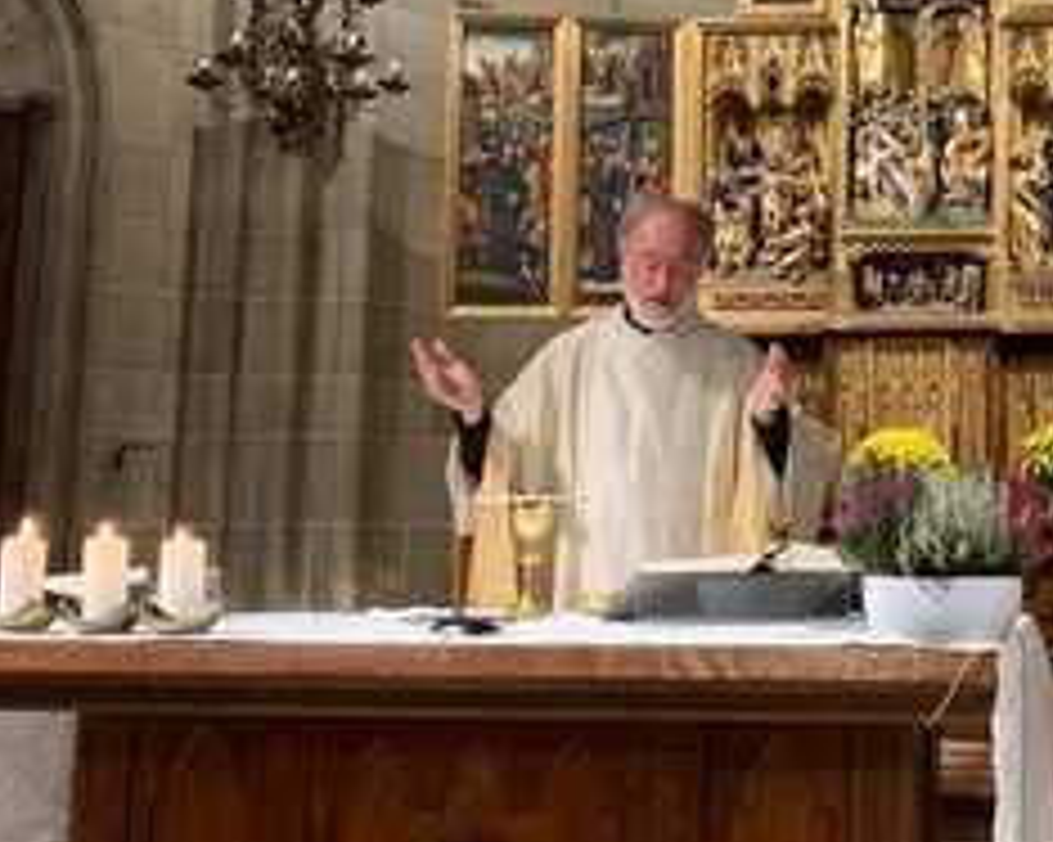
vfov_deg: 23.2
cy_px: 198
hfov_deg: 28.0
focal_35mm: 65
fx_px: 2025
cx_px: 968
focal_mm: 4.25
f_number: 1.8
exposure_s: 1/51
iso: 400
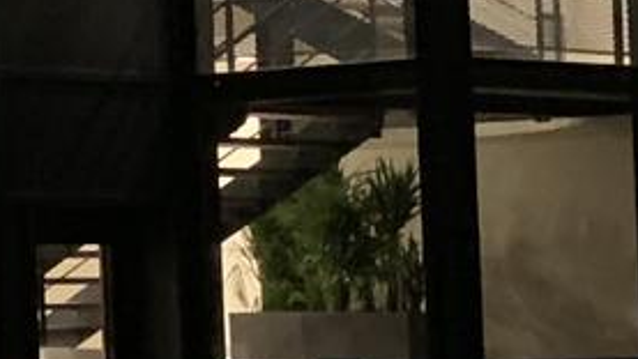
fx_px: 3317
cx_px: -398
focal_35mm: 196
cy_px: 60
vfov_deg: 6.2
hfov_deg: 10.5
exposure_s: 1/33
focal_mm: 4.25
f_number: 1.8
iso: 320
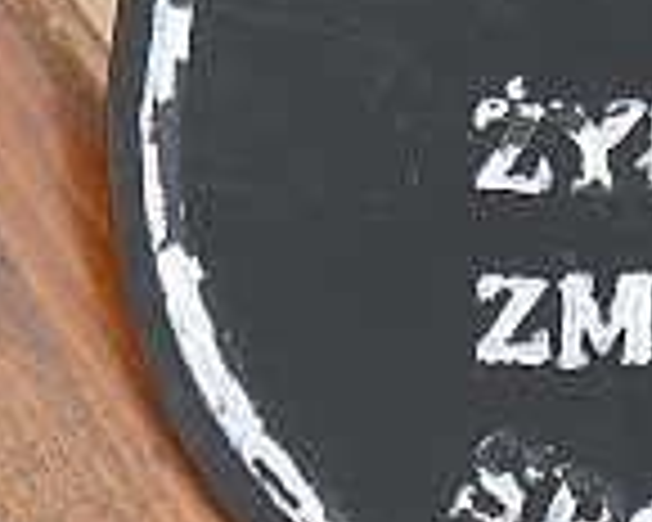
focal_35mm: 1684
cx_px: 1331
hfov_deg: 1.1
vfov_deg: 0.9
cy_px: -104
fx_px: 32496
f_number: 4
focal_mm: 70.5
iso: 100
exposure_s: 1/200
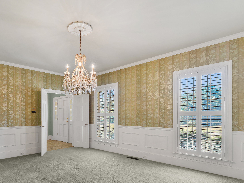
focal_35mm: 23
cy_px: 113
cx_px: 97
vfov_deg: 58.2
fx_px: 162
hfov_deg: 73.1
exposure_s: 2.5
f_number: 10
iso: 100
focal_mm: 17
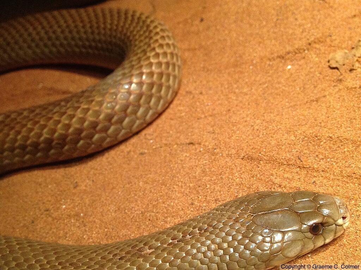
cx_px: 180
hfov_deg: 52.6
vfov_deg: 40.7
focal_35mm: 35
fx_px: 365
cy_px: 135
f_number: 2.4
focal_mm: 4.28
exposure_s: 1/20
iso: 250
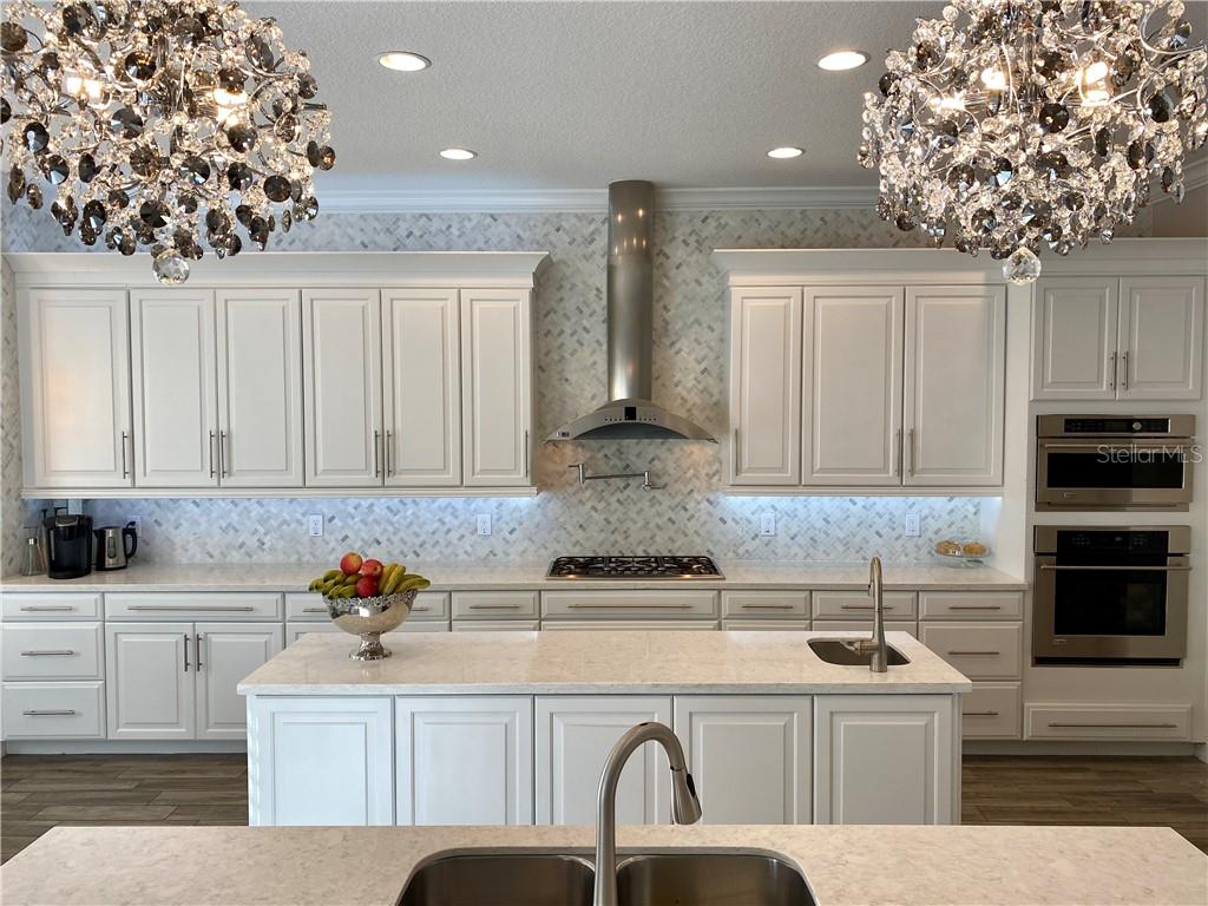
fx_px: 907
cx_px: 604
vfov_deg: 53.1
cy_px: 453
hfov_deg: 67.3
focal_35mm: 26
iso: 40
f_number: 1.8
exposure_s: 1/120
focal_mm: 4.25
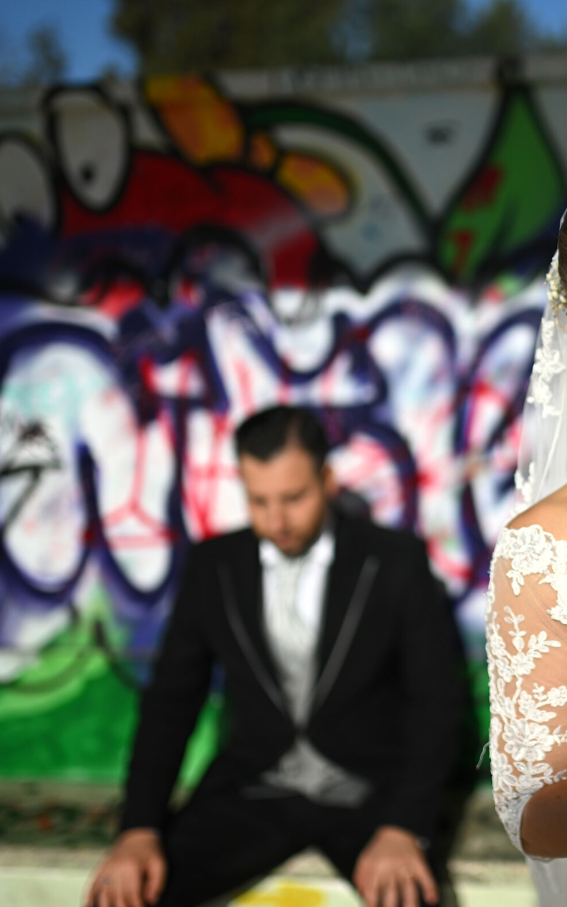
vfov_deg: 37.5
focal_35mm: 54
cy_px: 457
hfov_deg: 23.1
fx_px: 1335
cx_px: 550
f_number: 1.4
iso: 80
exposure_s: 1/10000
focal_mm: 35
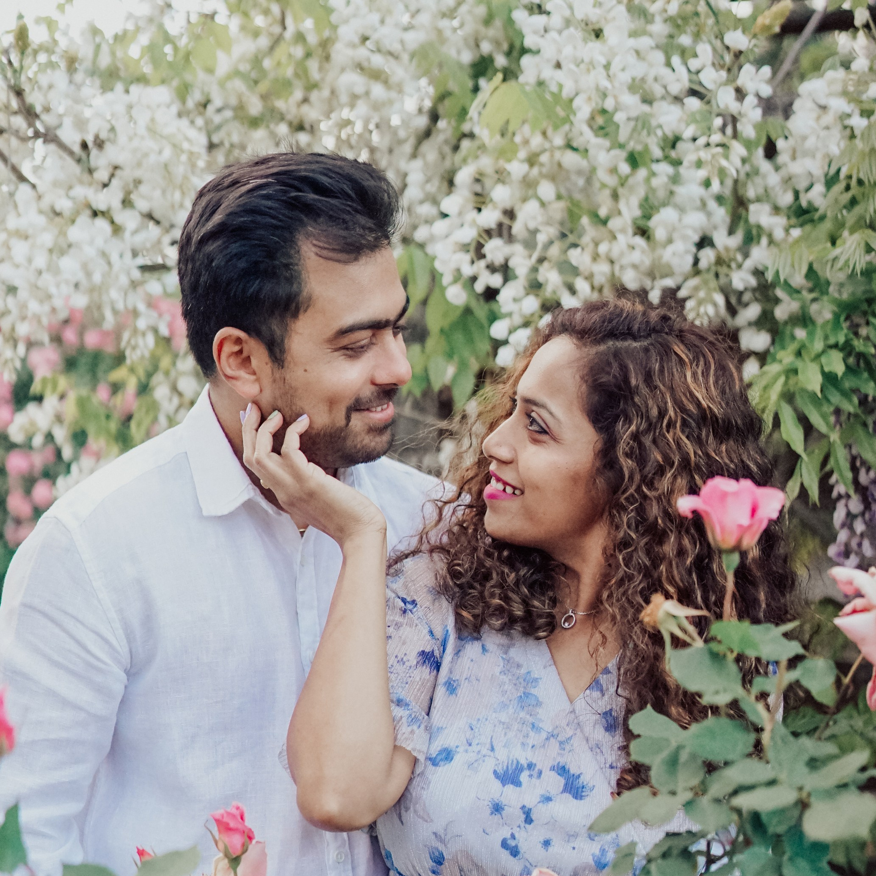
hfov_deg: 29.0
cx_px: 382
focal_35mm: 59
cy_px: 645
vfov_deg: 28.7
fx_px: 1689
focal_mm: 35
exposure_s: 1/6400
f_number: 1.6
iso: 3200
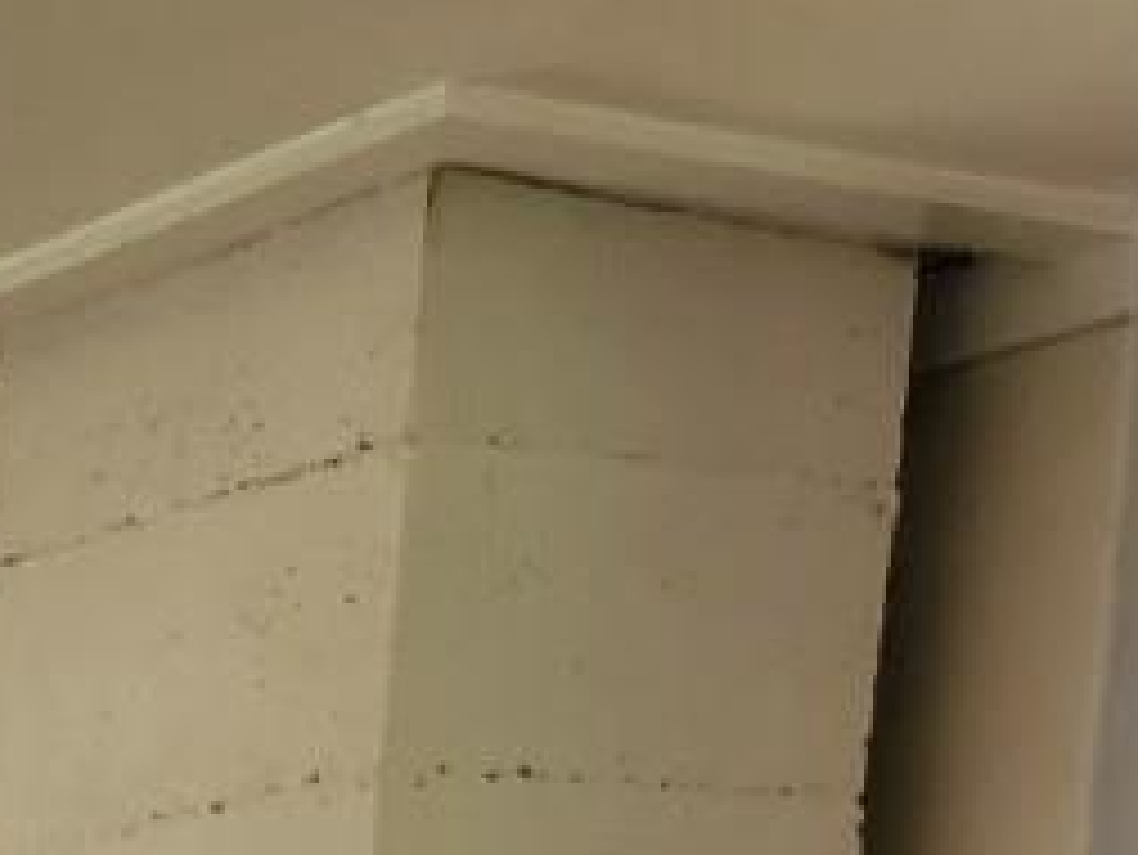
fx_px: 4309
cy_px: 2385
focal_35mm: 131
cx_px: -1282
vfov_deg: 9.4
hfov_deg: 12.8
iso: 125
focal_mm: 5.4
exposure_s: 1/180
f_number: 1.8
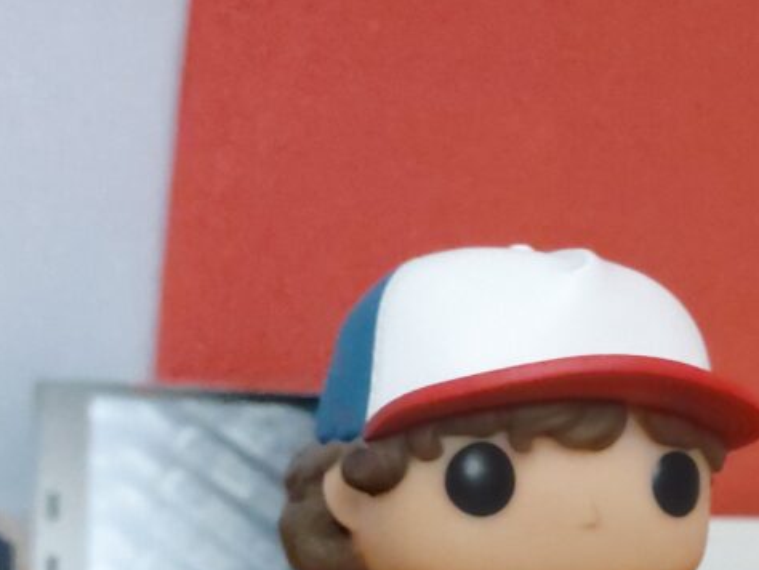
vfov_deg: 26.0
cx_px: 711
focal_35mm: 54
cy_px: 533
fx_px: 1185
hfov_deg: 33.3
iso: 3200
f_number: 2
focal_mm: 4.58
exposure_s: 1/9
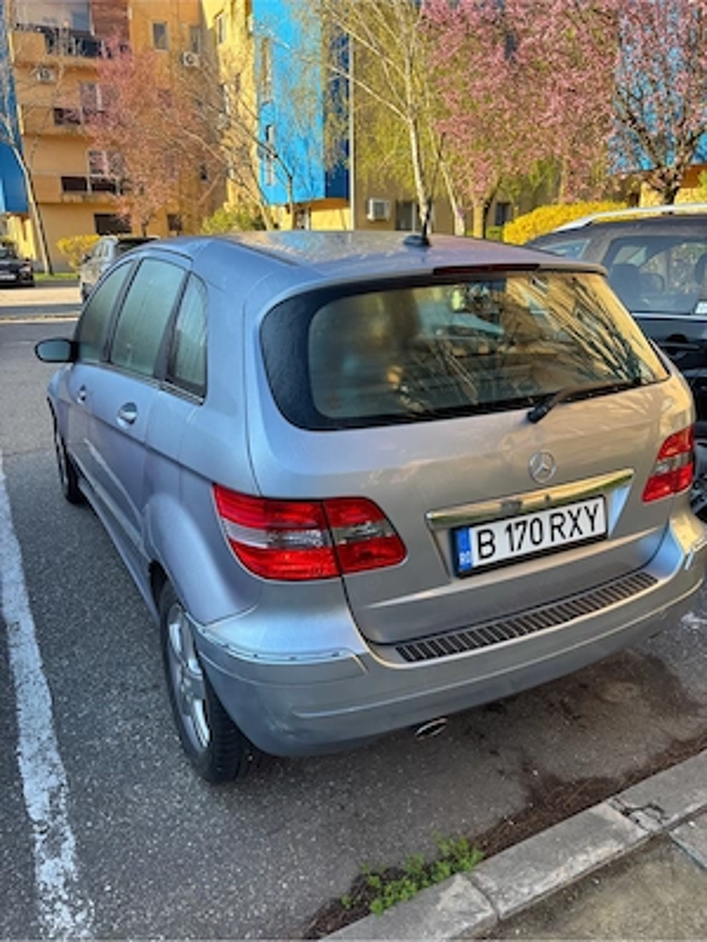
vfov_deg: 67.3
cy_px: 471
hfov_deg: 53.1
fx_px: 708
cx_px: 354
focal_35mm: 26
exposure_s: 1/517
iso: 50
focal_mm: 5.96
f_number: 1.6
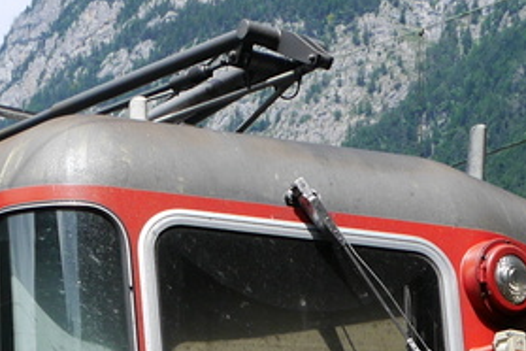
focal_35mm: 143
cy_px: 749
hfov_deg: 14.3
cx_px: 147
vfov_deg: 8.9
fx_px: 2089
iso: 160
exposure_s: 1/400
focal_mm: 16
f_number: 7.1
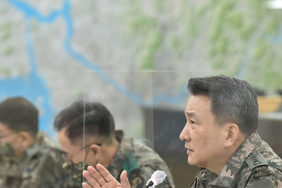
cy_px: 167
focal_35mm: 268
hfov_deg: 7.7
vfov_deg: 5.1
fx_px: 2098
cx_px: 134
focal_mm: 145
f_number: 3.2
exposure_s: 1/250
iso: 1600
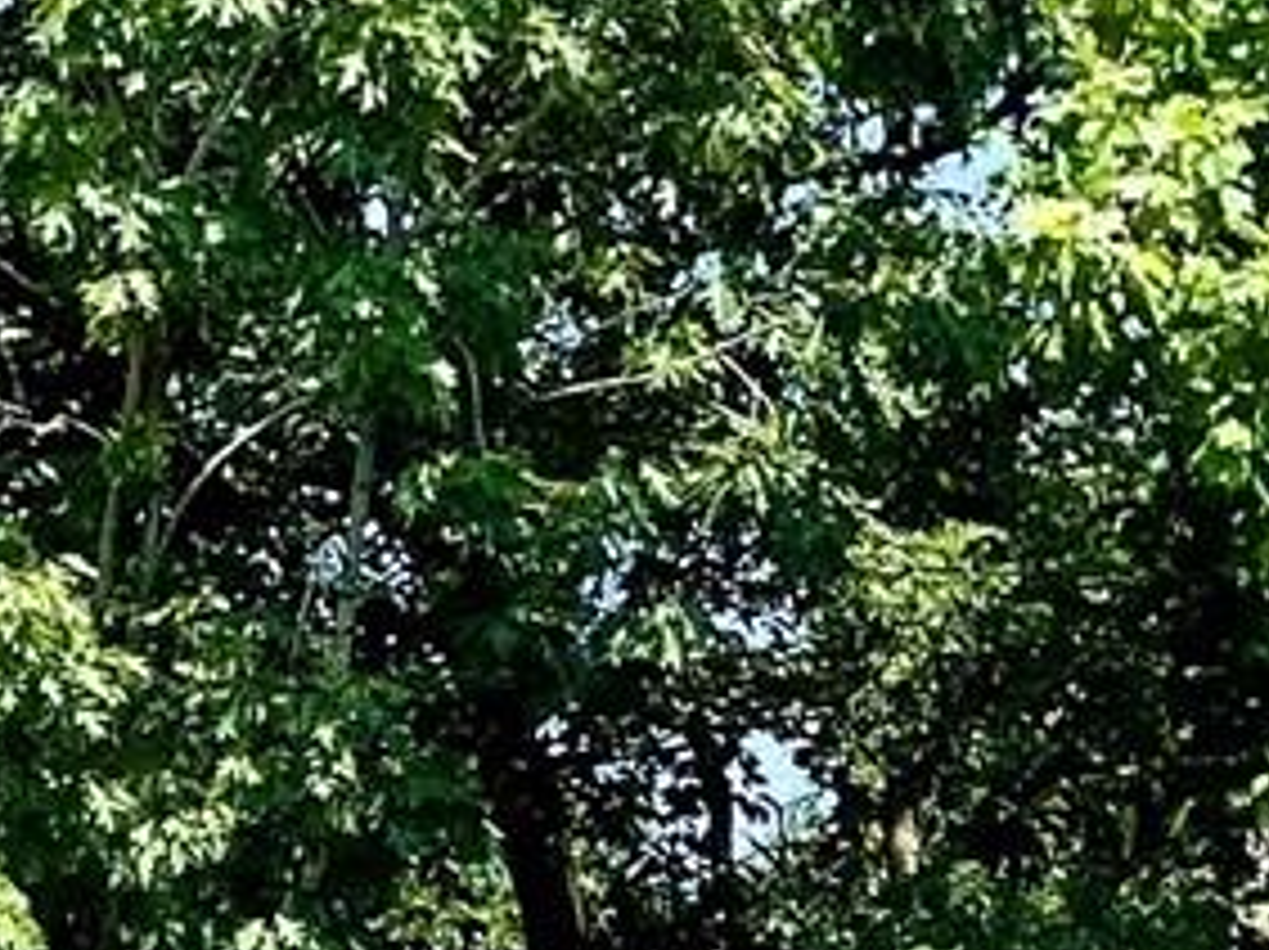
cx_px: 266
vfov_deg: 6.8
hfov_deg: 10.4
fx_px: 6923
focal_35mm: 189
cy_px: 3183
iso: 32
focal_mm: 4.2
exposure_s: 1/3731
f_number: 1.6
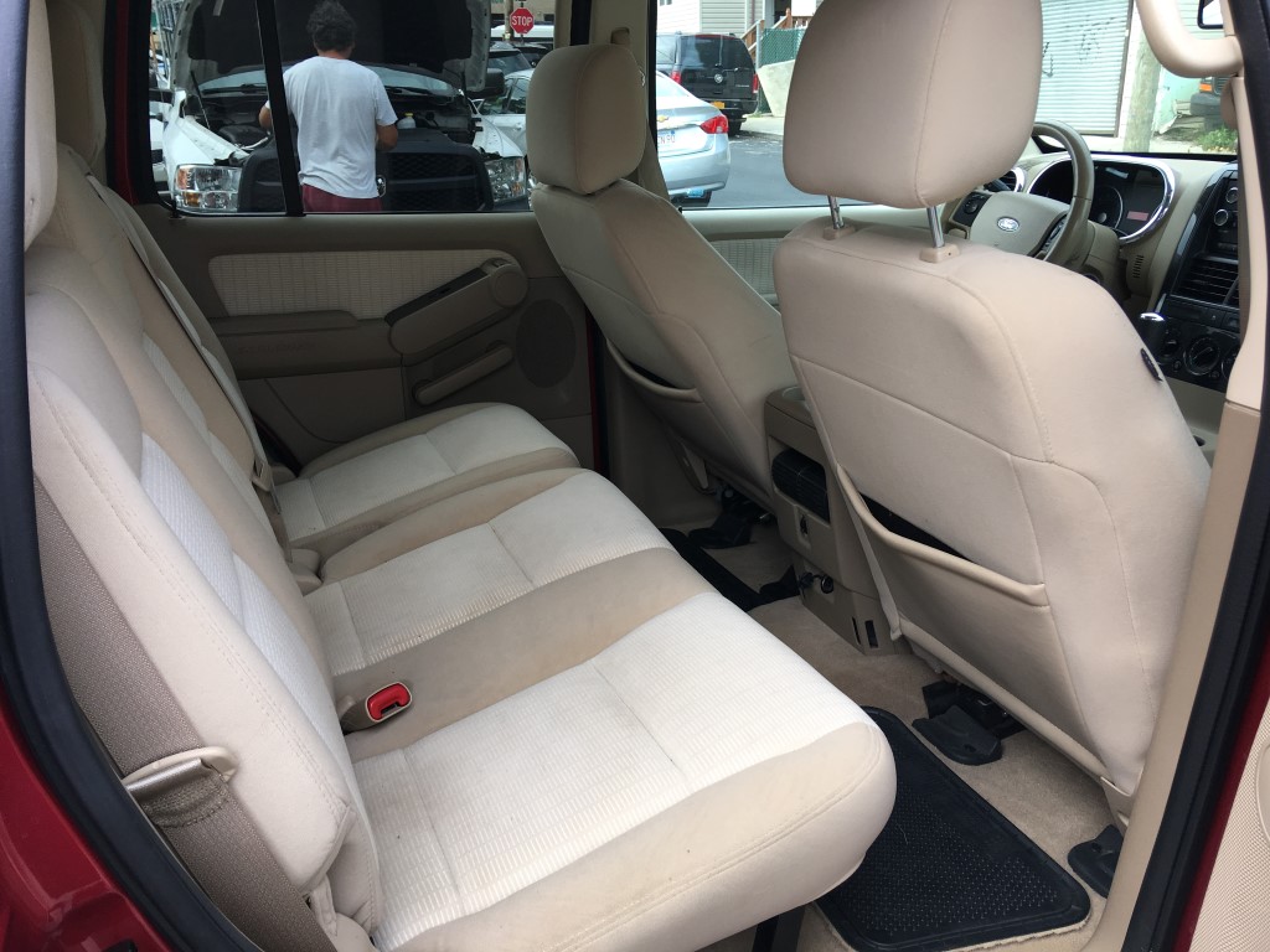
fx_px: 1064
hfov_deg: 61.7
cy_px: 476
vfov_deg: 48.2
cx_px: 635
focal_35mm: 29
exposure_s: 1/162
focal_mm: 4.15
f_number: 2.2
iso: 25
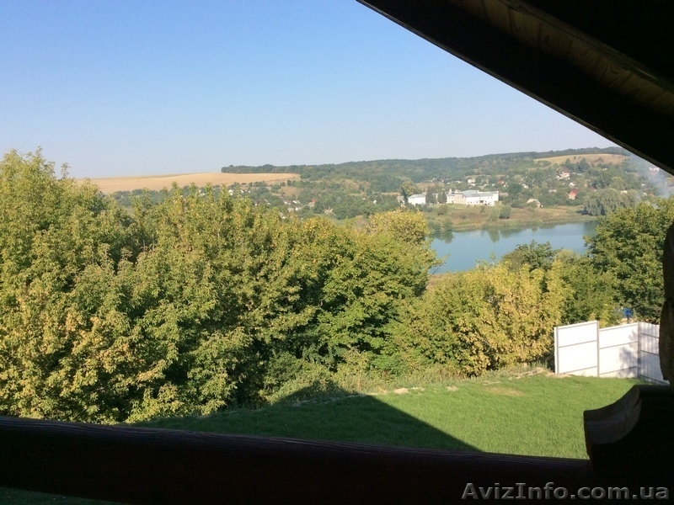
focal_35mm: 32
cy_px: 252
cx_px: 337
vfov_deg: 44.2
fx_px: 623
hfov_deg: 56.8
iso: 32
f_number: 2.4
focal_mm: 3.3
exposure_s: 1/1244
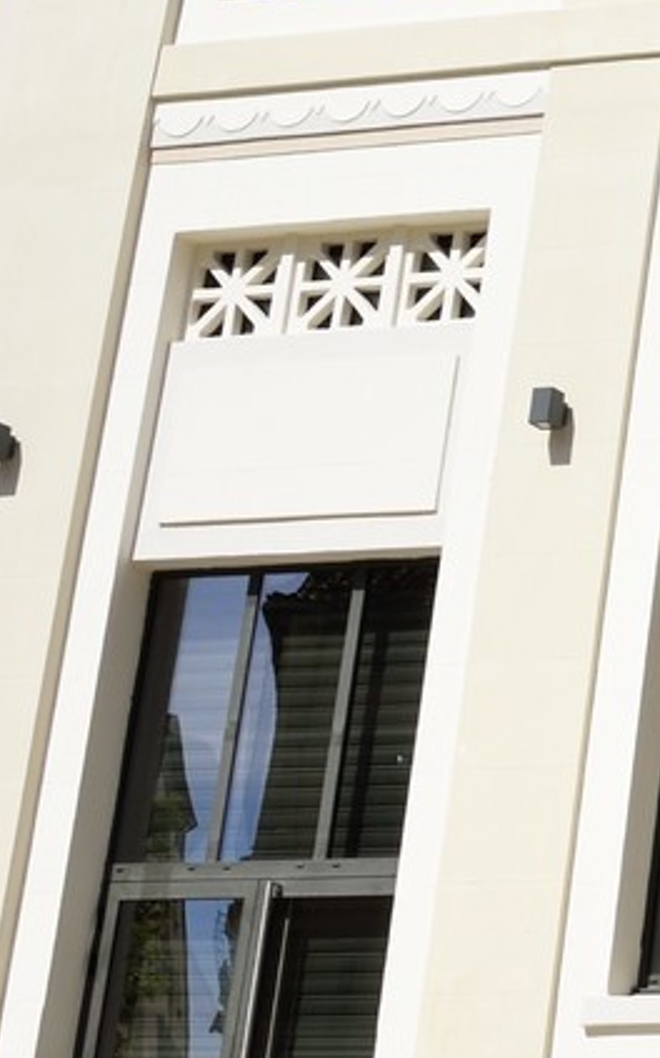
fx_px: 3111
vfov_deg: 19.3
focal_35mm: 108
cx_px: 1818
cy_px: 464
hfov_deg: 9.9
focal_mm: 28
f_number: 18
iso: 200
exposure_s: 1/200
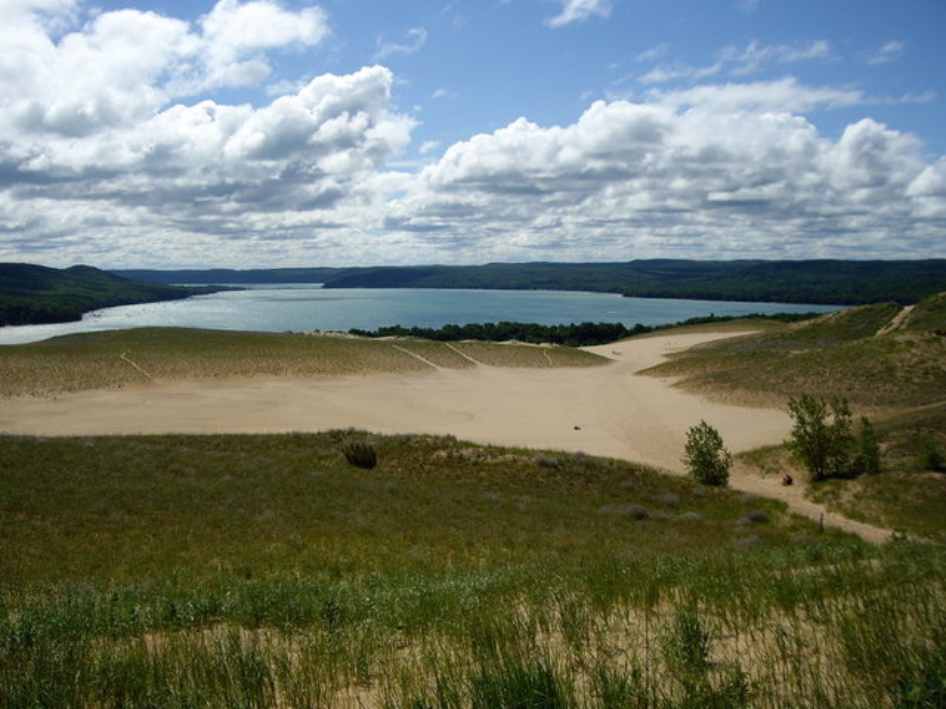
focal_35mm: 38
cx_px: 473
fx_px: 1038
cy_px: 354
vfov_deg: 37.7
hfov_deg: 49.0
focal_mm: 6.2
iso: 50
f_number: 4.3
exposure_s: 1/1000
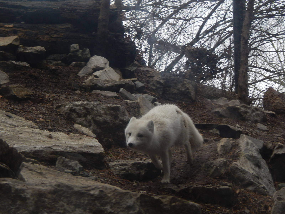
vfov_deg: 12.9
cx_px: 142
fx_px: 947
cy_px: 107
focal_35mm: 115
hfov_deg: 17.1
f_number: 4.6
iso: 220
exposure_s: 1/250
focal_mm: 20.5
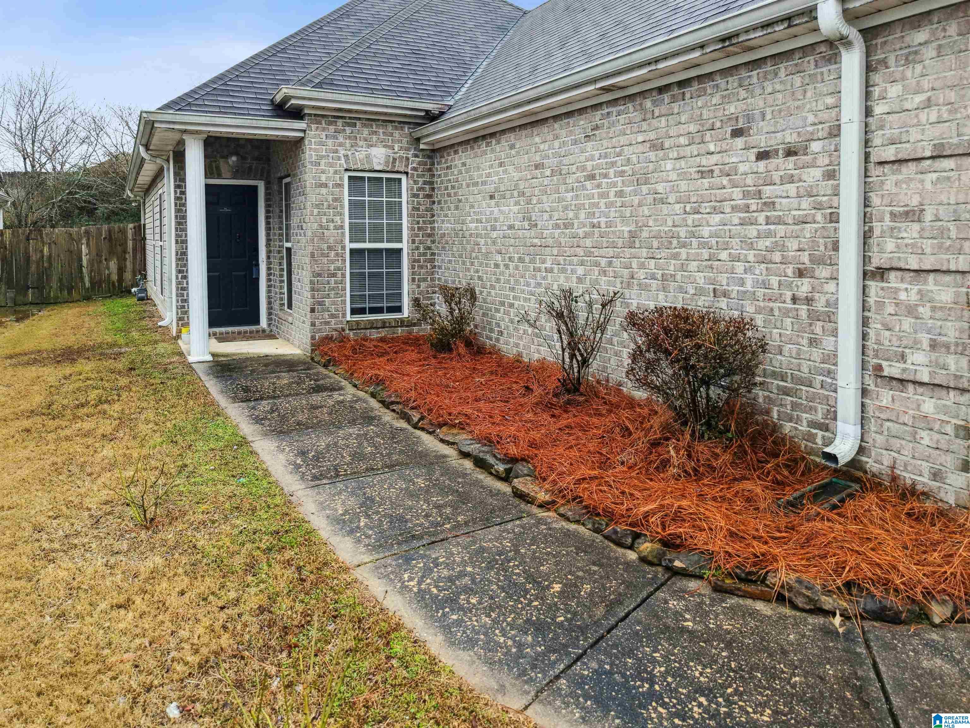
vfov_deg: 56.8
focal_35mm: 24
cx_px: 485
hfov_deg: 71.6
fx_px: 673
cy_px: 364
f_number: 1.8
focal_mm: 8.7
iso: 200
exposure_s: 1/800
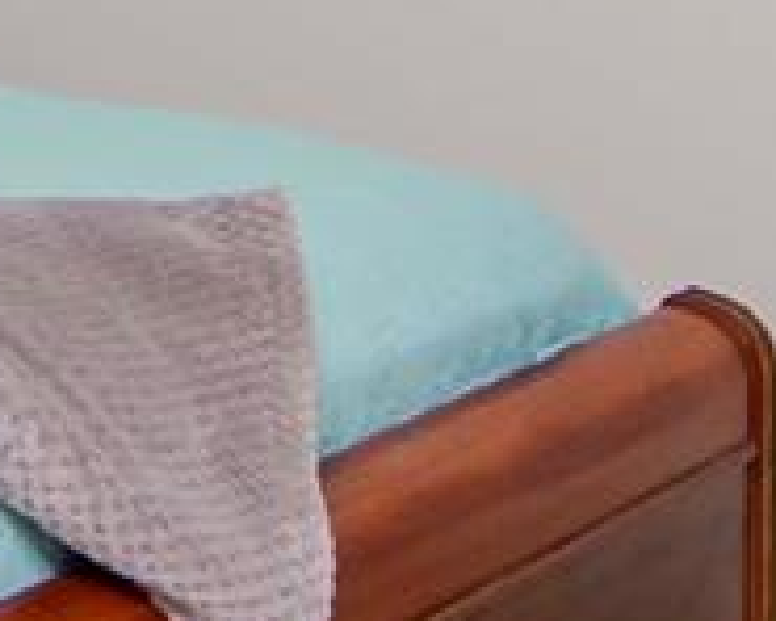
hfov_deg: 12.9
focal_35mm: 134
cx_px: -671
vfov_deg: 10.8
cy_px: -504
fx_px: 3079
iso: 640
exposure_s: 1/160
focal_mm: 11
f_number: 5.6
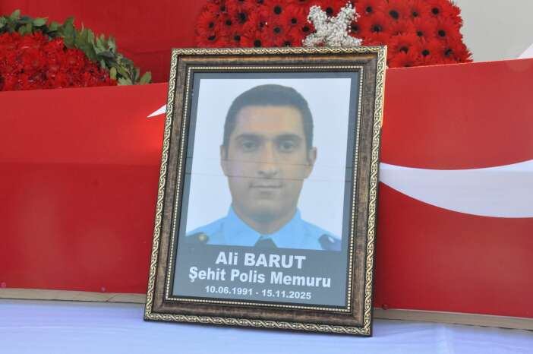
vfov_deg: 23.7
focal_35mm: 57
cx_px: 266
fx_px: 843
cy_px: 177
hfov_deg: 35.1
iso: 3200
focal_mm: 38
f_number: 11
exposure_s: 1/500
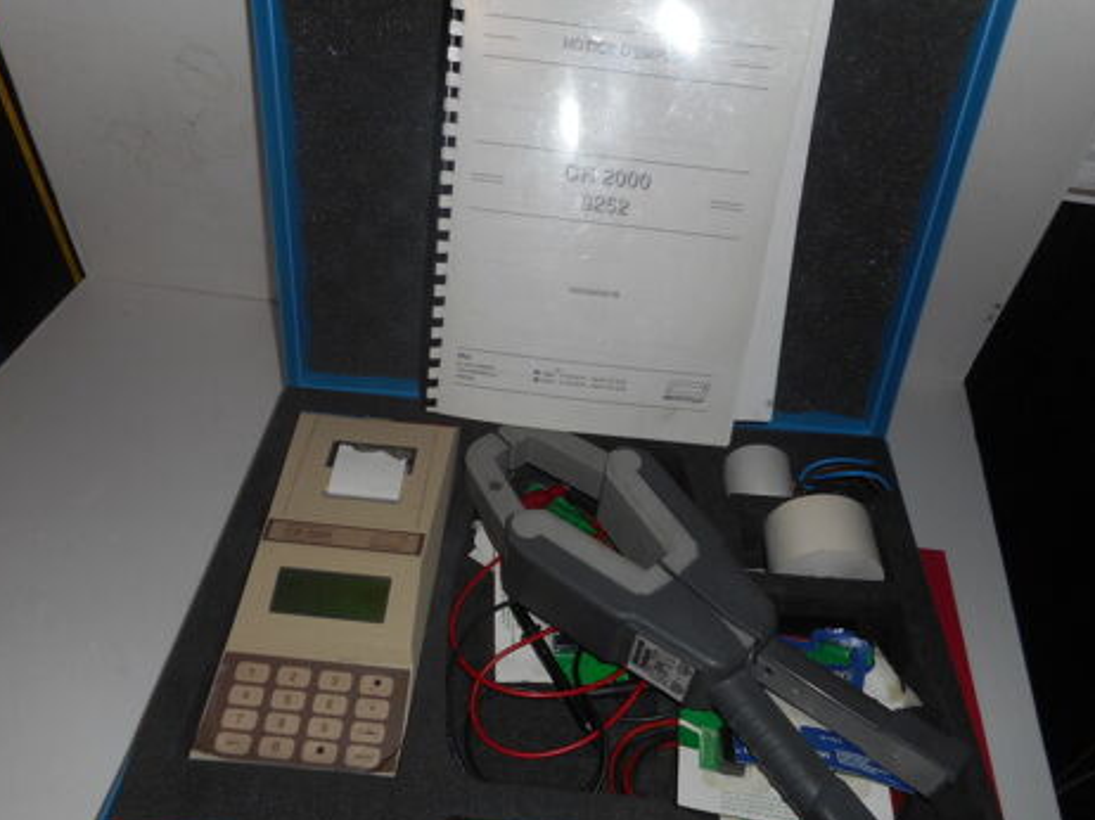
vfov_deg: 53.0
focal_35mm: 26
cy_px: 424
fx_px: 822
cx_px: 540
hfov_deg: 67.3
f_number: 3.7
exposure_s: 1/25
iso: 80
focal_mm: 4.5
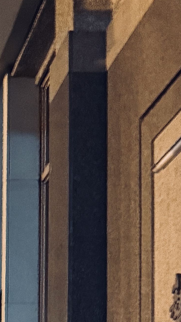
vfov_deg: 17.3
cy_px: 448
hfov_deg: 9.9
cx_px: -183
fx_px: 973
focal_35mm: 114
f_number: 1.78
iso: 1600
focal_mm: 6.76
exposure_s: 1/17
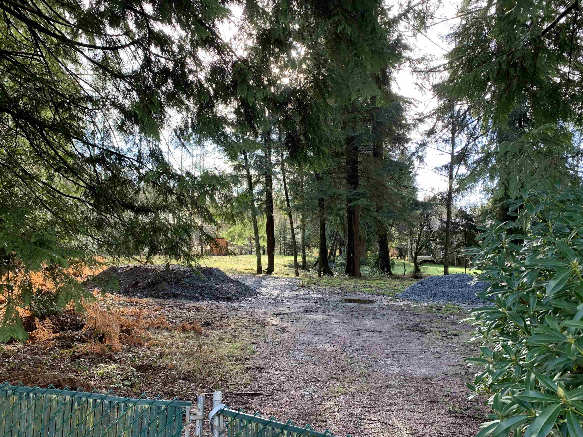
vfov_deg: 51.4
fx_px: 455
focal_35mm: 27
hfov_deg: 65.3
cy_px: 218
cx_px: 298
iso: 40
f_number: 1.8
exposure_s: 1/122
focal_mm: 4.25
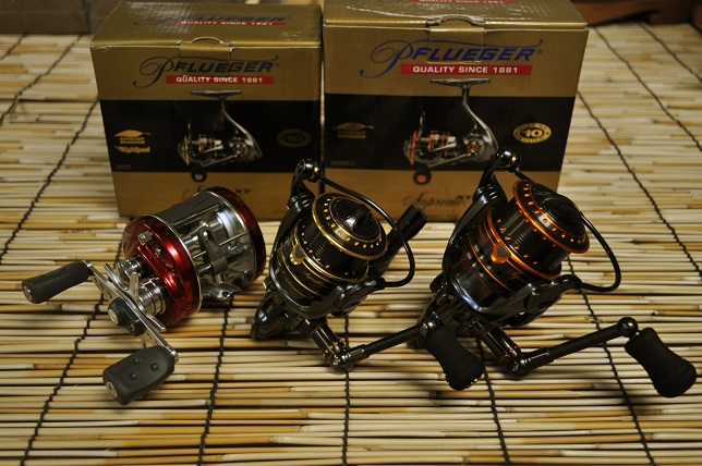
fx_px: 760
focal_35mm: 39
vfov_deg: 34.1
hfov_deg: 49.6
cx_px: 351
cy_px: 233
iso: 800
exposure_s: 1/60
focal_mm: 26
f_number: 4.2
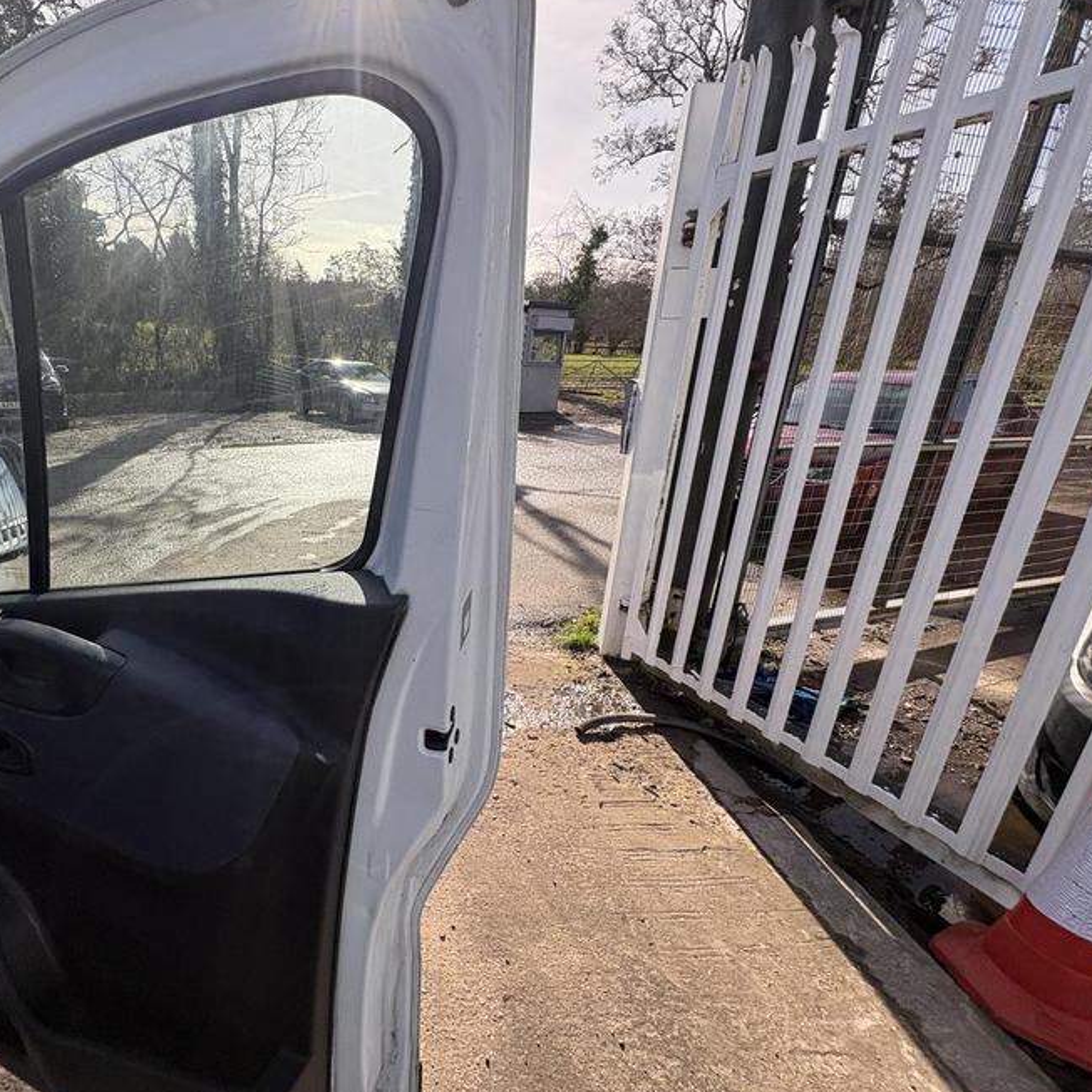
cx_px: 363
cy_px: 541
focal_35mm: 17
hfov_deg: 81.1
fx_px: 607
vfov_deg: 84.0
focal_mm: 2.22
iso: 40
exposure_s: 1/1048
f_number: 2.2
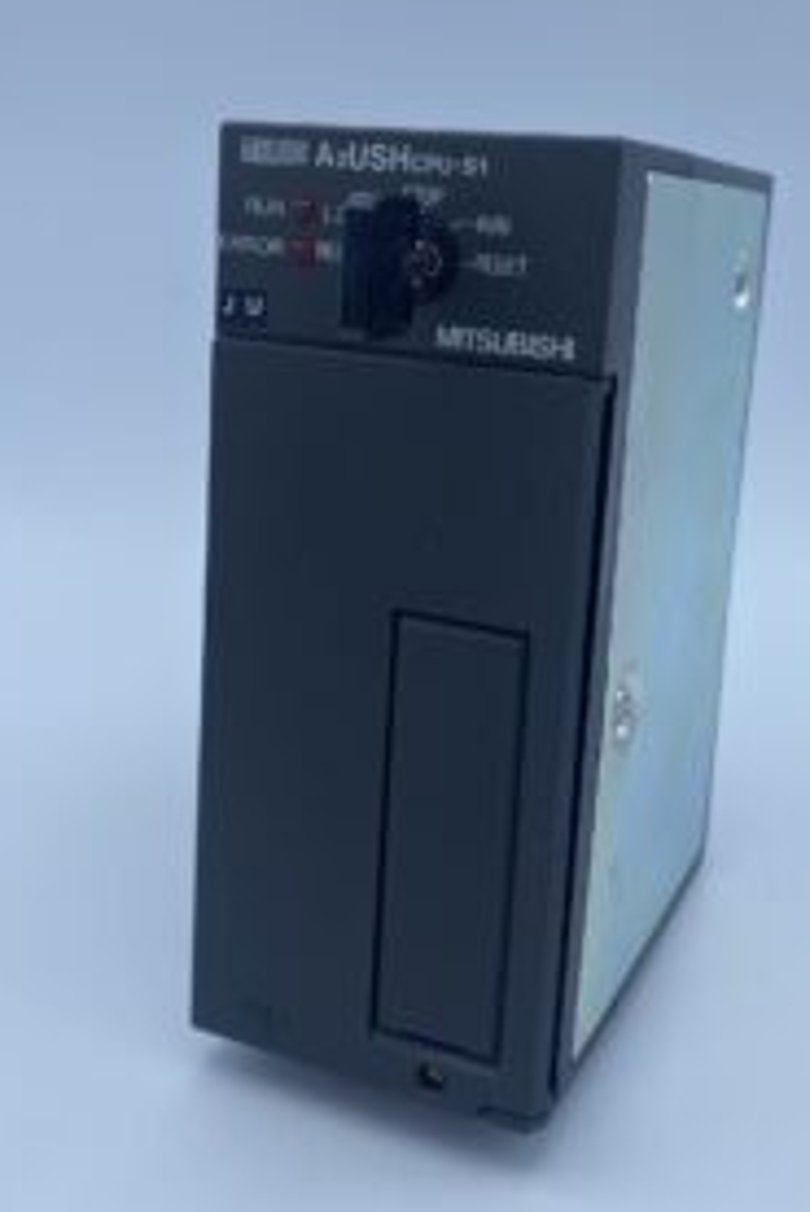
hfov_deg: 34.2
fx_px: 1315
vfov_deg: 49.2
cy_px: 481
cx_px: 468
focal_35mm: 39
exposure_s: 1/1124
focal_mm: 4.25
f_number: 1.8
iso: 32
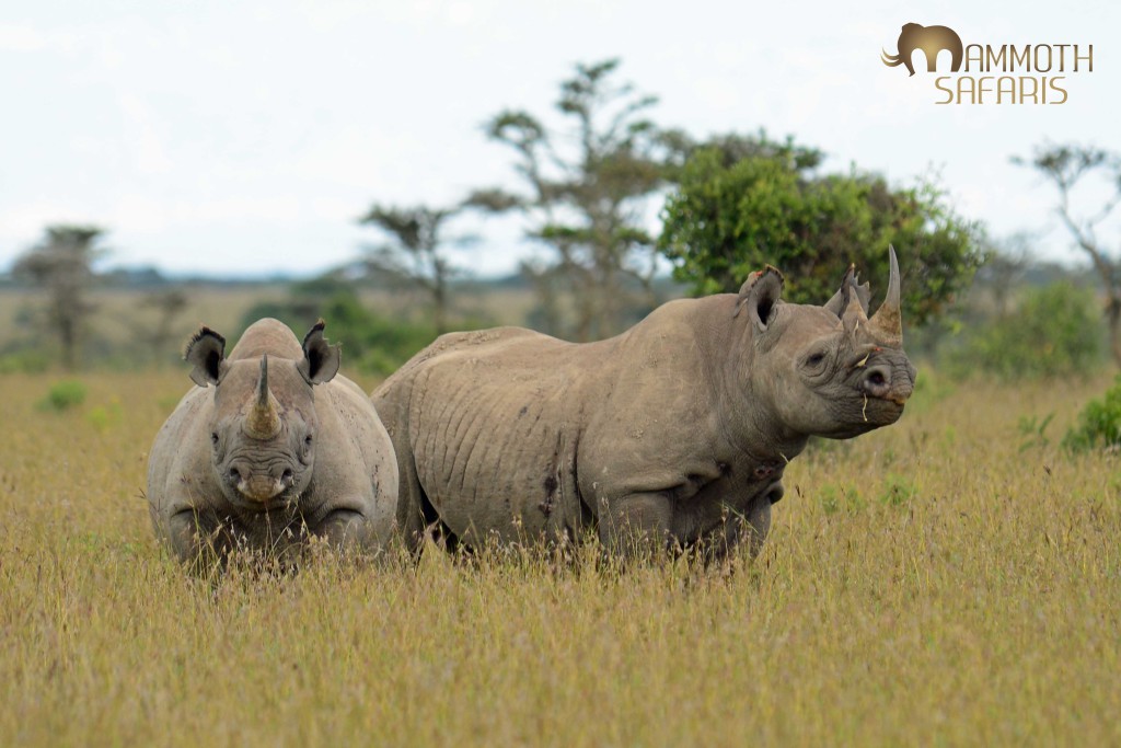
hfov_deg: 5.2
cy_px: 374
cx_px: 560
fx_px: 12456
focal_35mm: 400
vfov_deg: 3.4
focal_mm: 400
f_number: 6.3
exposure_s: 1/320
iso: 400
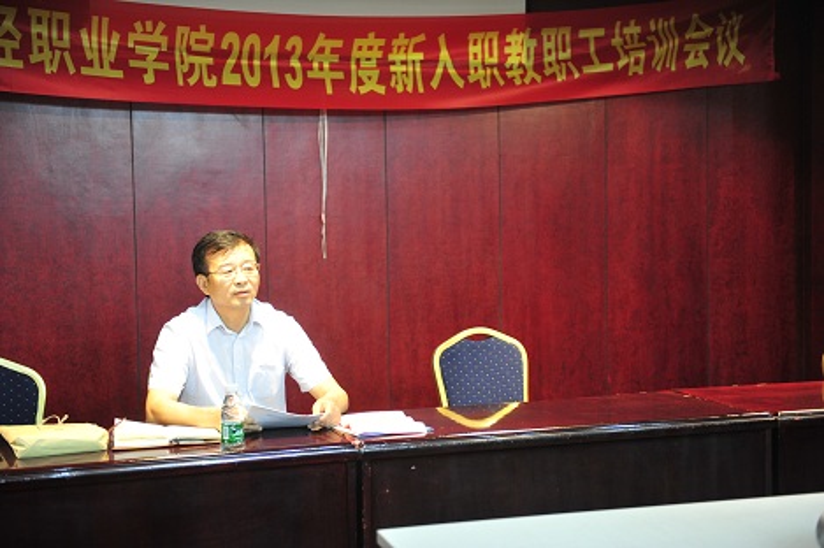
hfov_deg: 38.2
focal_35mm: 52
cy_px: 274
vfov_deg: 26.0
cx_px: 412
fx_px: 1189
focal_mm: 52
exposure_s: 1/25
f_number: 2.8
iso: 1600
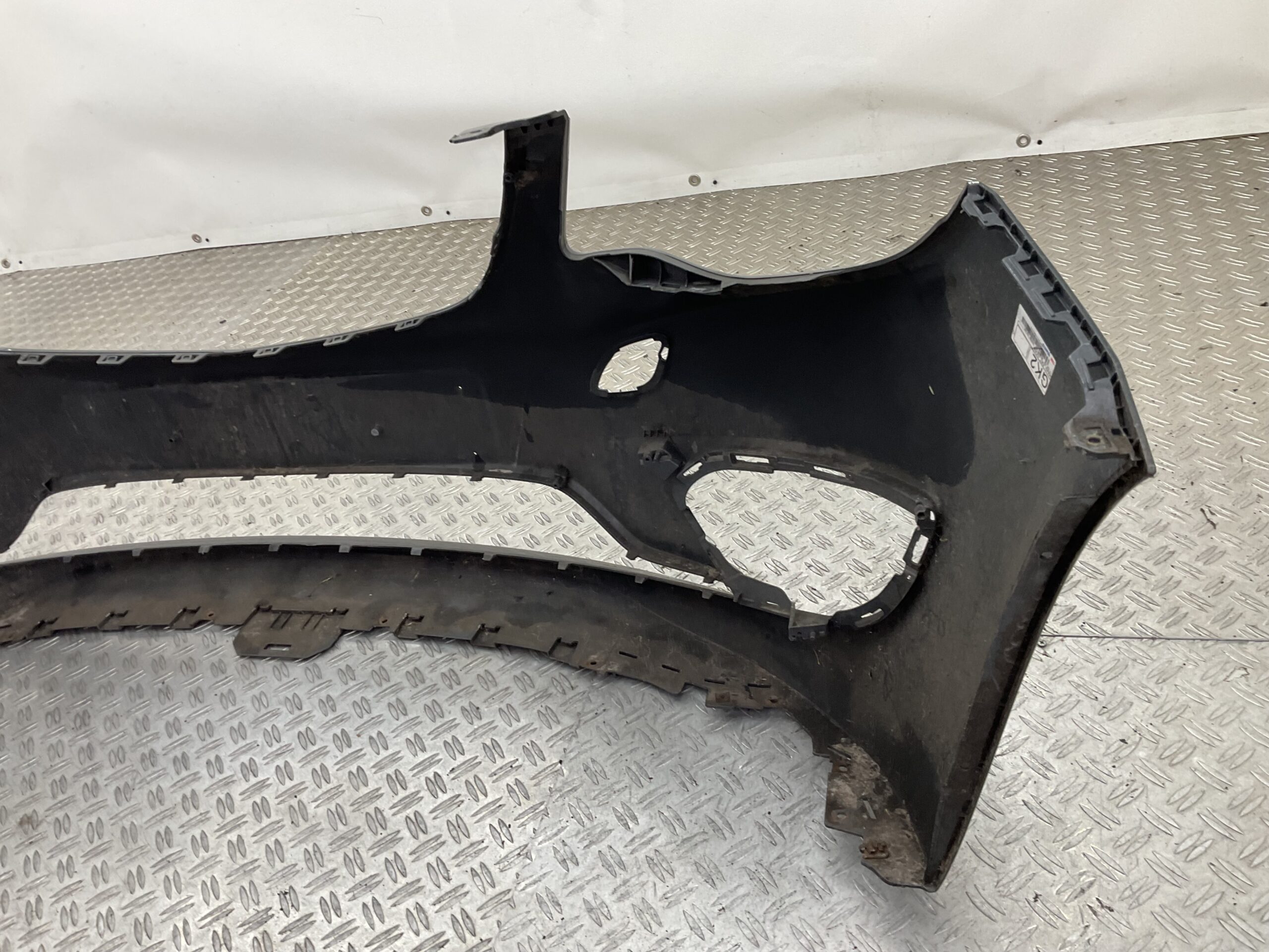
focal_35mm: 29
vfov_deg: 48.2
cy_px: 476
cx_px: 634
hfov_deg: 61.7
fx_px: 1063
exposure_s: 1/120
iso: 40
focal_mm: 3
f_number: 1.8
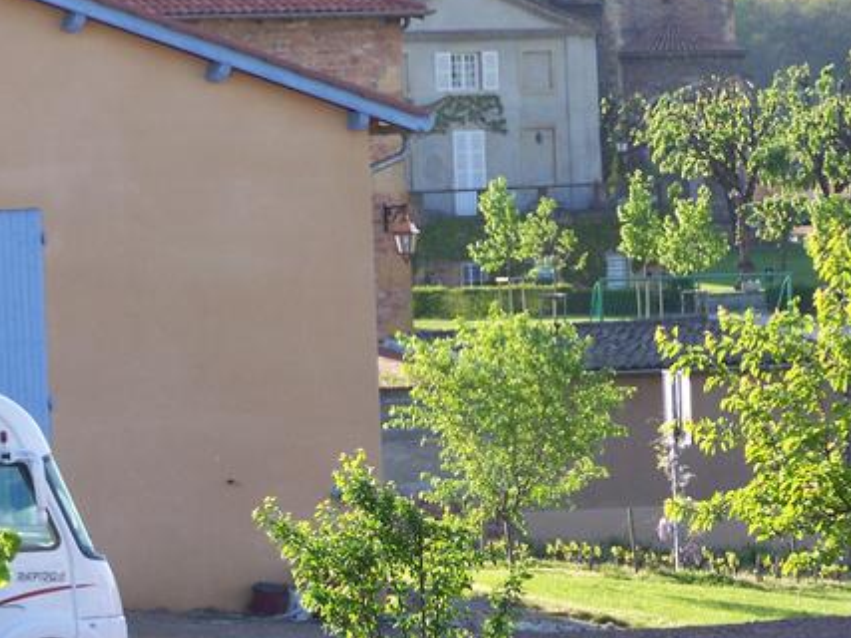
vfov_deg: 6.2
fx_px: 5899
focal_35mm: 240
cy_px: 536
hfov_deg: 8.2
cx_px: 283
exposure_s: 1/250
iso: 64
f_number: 3.3
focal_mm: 21.2
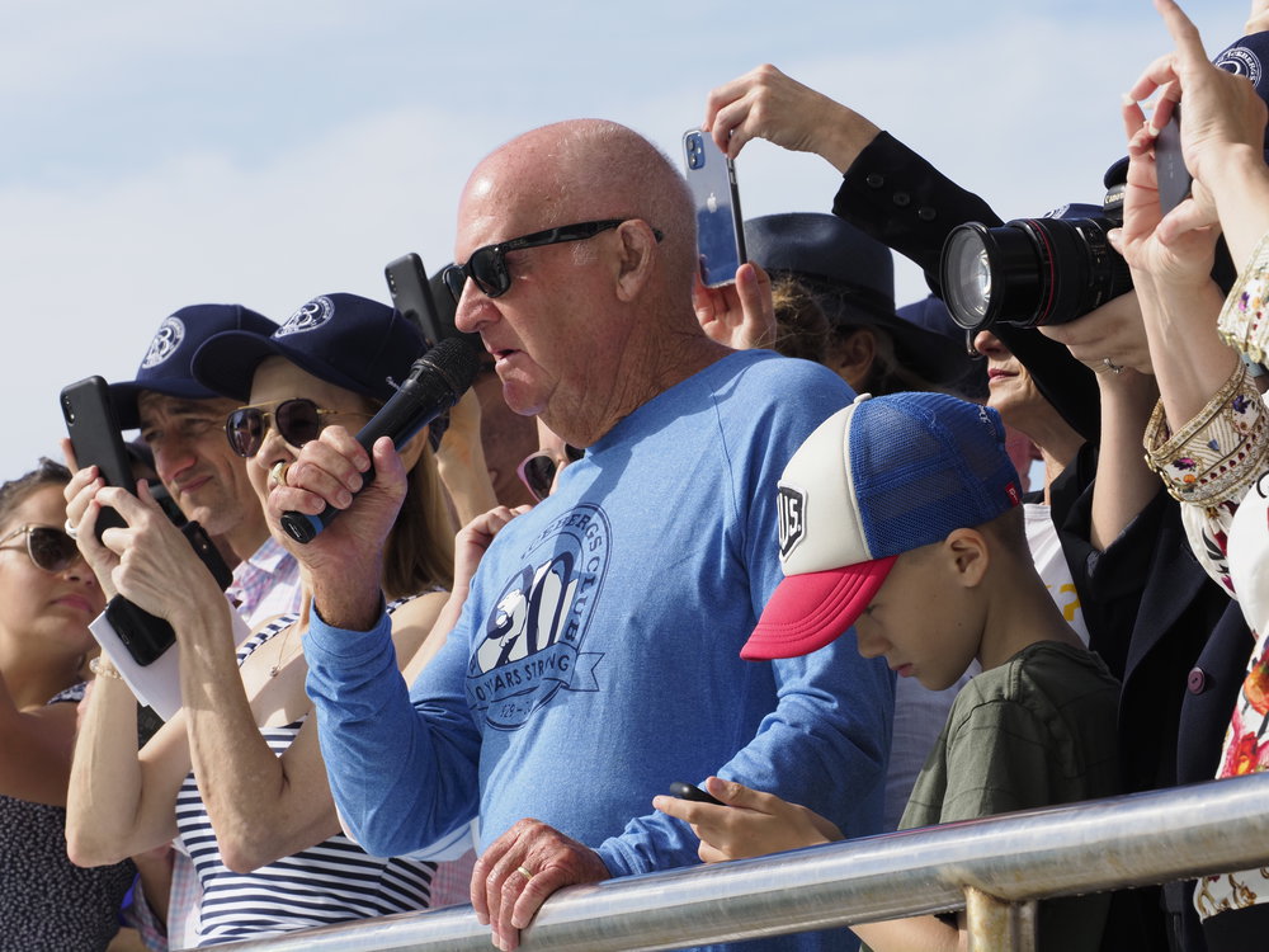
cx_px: 634
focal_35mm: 212
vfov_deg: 7.0
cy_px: 476
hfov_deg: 9.3
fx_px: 7772
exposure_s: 1/320
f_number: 10
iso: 200
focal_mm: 106
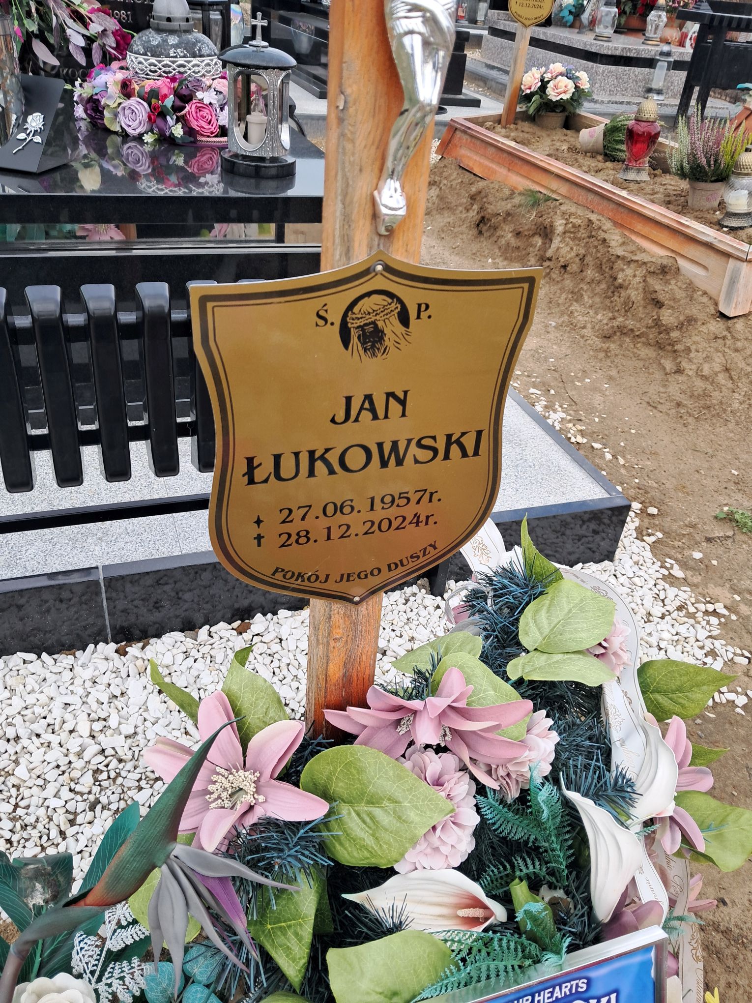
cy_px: 502
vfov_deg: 65.3
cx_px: 376
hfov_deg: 51.4
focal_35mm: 27
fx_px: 782
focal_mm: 4
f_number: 1.8
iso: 50
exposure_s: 1/100
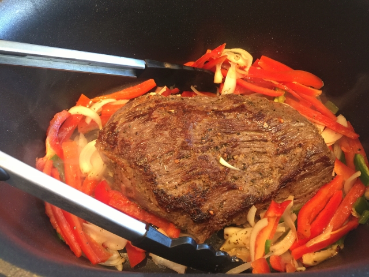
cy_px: 138
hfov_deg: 61.7
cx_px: 184
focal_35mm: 29
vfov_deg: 48.2
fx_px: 309
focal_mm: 4.15
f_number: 2.2
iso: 64
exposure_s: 1/15
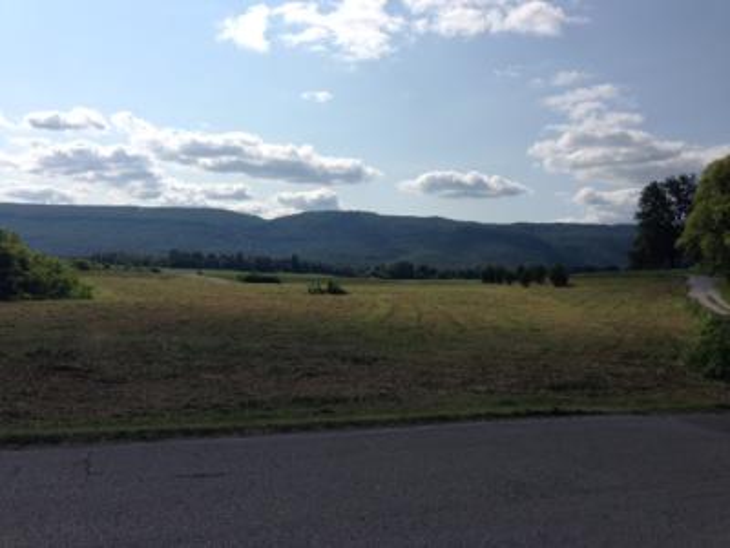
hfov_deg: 55.4
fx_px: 696
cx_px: 365
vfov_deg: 42.9
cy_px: 274
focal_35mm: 33
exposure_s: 1/3195
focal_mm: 4.12
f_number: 2.4
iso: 50
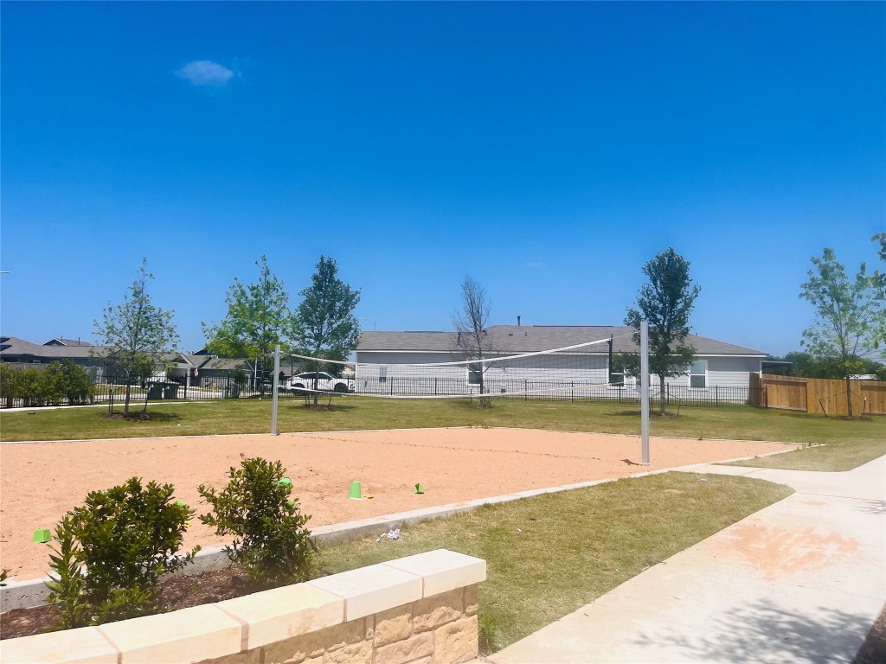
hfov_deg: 67.3
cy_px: 332
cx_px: 443
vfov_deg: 53.1
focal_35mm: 26
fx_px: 665
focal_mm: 5.1
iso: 50
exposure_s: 1/6494
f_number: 1.6
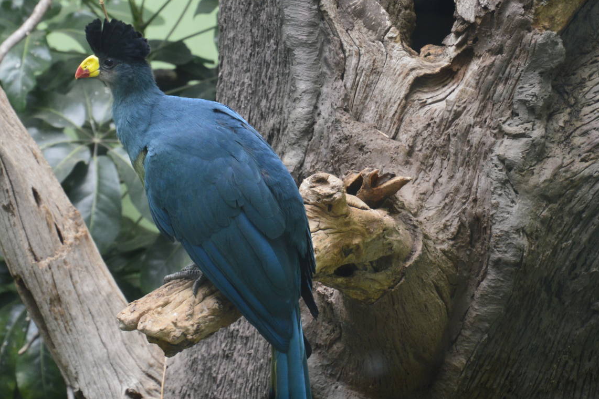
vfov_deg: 8.4
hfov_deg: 12.5
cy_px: 226
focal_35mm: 164
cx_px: 218
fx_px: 2727
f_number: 6.3
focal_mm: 78
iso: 800
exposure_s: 1/30
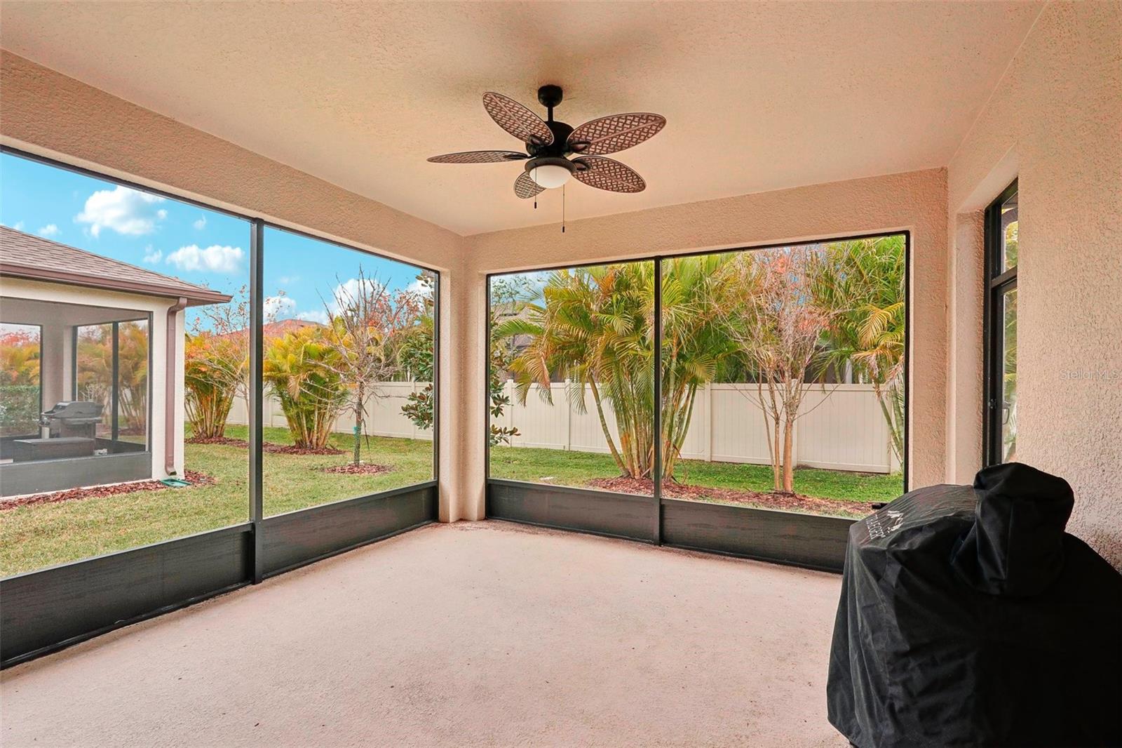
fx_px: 499
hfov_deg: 96.7
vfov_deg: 73.7
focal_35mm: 16
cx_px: 561
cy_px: 374
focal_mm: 16
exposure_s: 1/80
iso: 400
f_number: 8
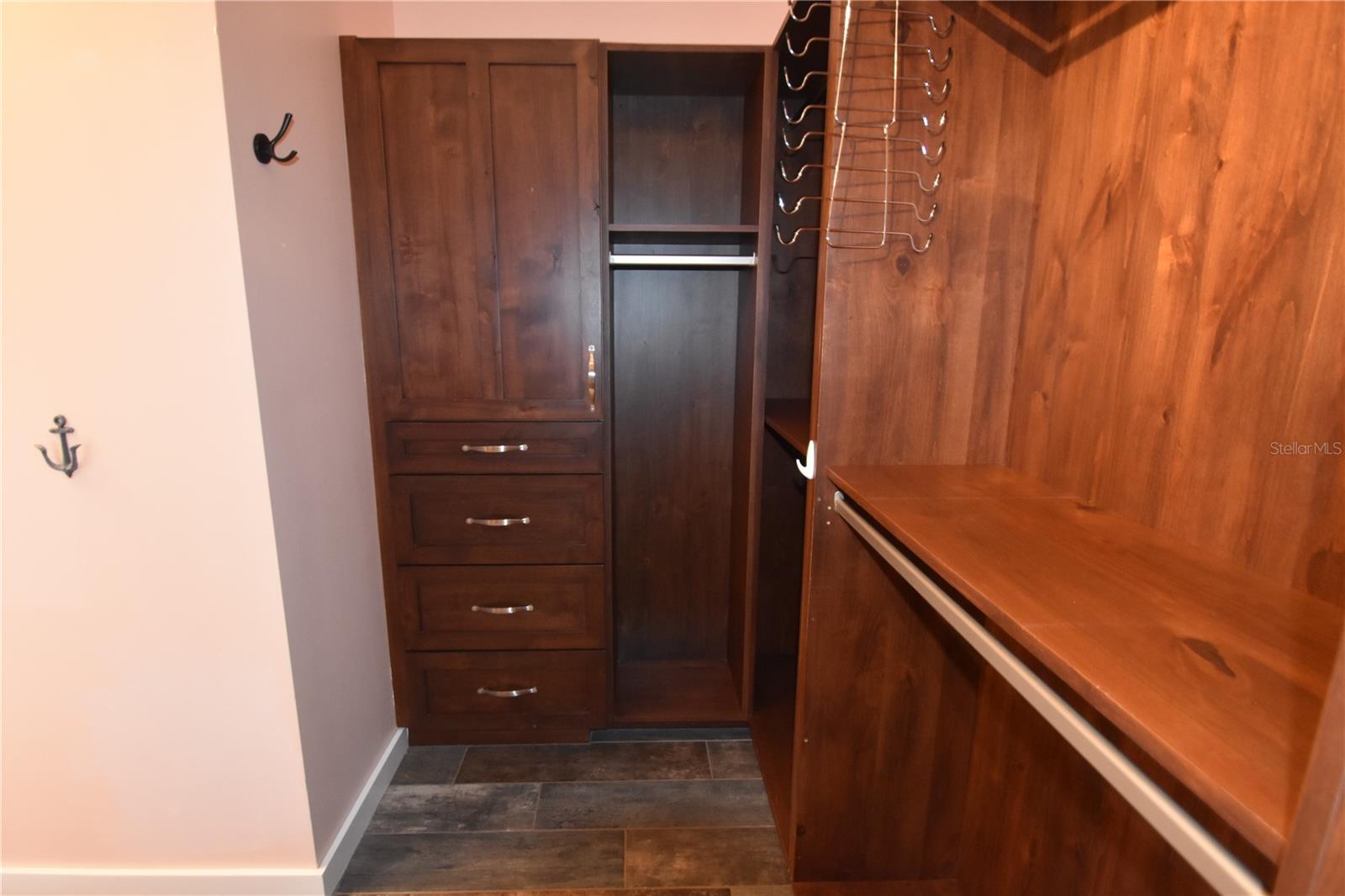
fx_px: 672
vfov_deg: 67.4
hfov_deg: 90.0
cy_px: 448
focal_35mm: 18
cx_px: 672
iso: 2000
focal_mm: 12
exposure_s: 1/60
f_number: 3.8
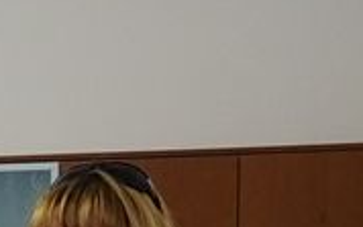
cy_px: 457
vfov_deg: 7.1
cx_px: -371
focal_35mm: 179
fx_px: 1770
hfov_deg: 10.7
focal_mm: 26
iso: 2000
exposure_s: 1/100
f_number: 5.6
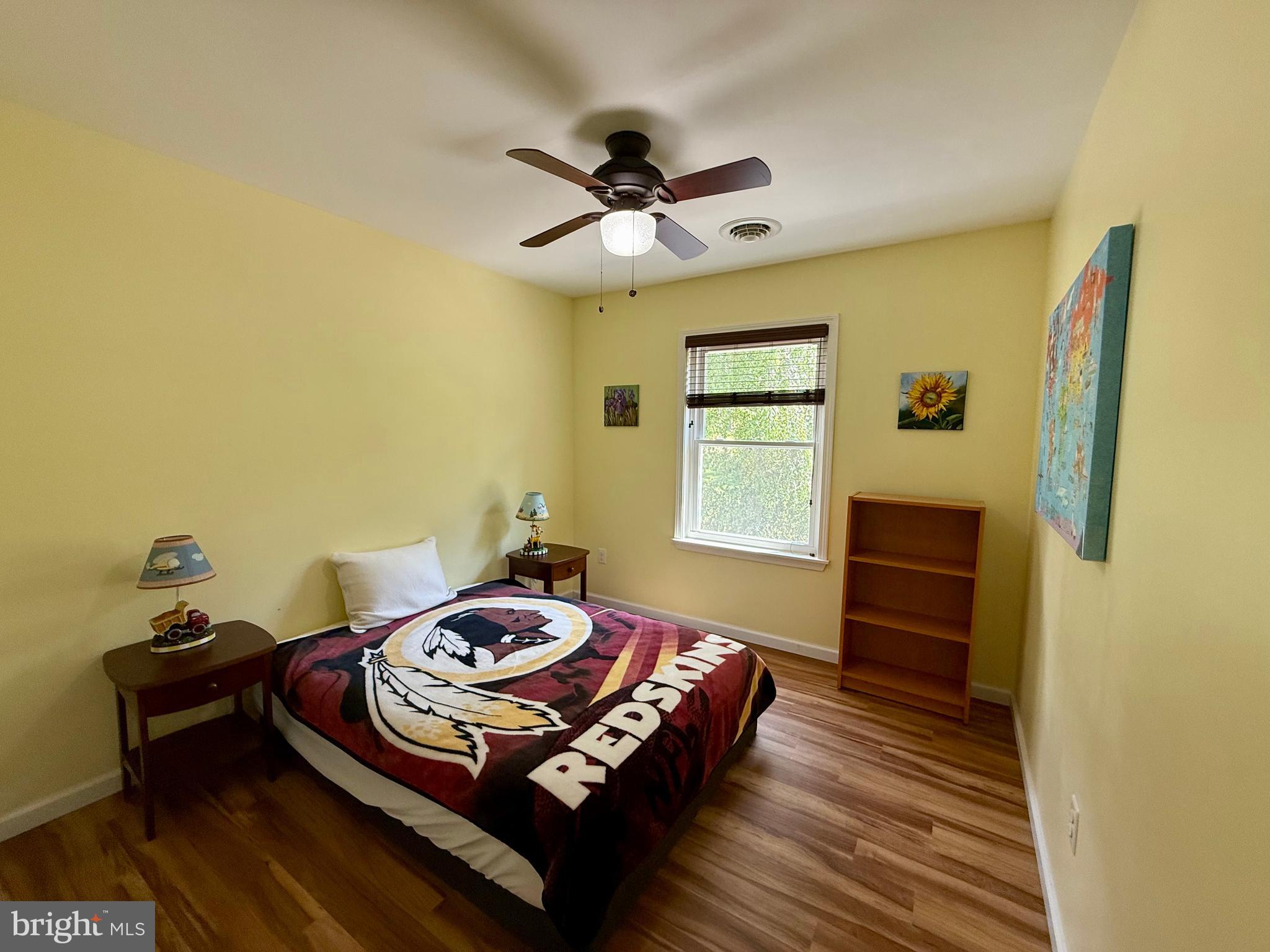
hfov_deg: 102.1
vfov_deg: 85.7
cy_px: 476
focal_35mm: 14
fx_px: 514
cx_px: 635
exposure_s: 1/99
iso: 125
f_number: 2.2
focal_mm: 2.22
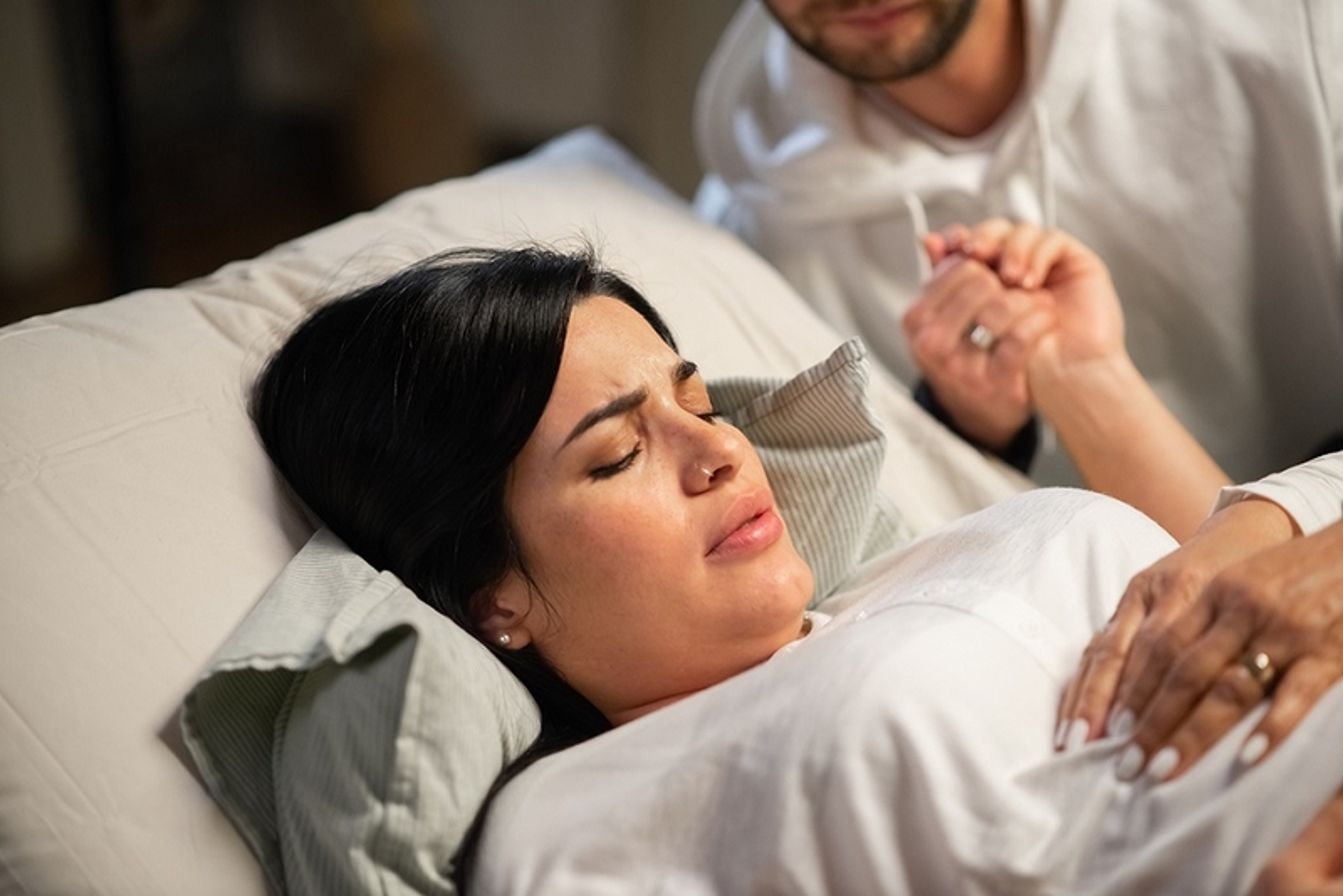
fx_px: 3172
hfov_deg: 23.9
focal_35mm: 85
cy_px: 448
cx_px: 672
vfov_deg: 16.1
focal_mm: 85
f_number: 2
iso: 640
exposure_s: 1/250
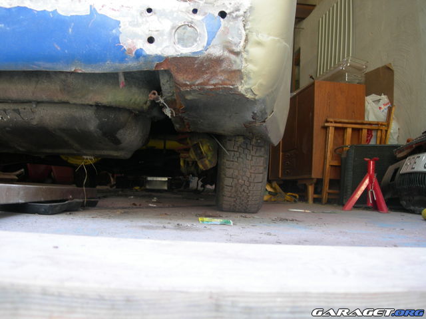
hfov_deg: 49.0
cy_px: 160
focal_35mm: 38
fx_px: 468
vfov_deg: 37.7
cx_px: 213
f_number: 2.8
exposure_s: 1/9.3
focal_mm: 7.8
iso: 50
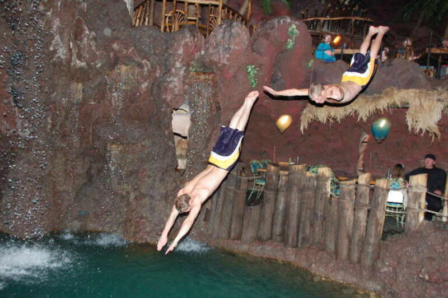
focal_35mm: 36
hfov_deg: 53.2
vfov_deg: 36.8
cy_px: 149
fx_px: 448
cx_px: 224
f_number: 7.1
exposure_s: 1/60
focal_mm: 24
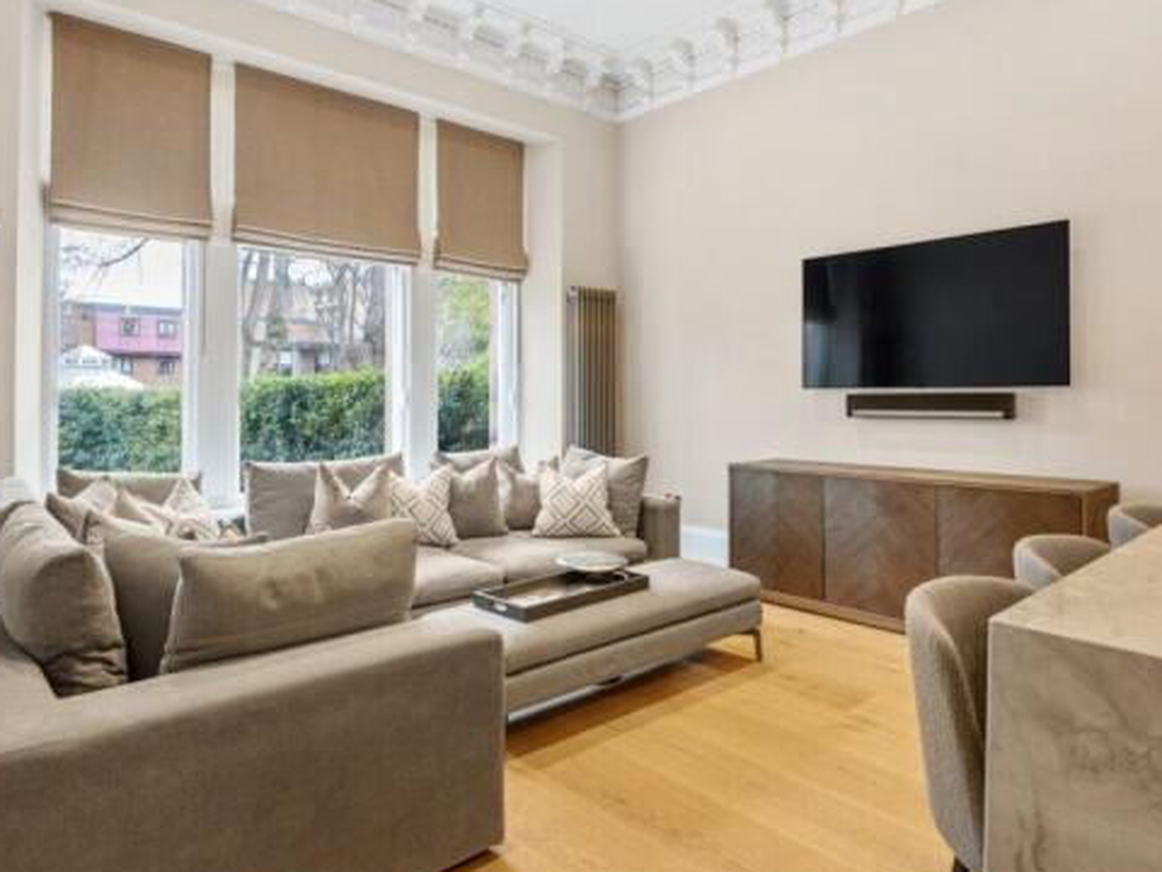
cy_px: 428
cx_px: 527
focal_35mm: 21
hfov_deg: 78.8
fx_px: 705
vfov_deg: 63.4
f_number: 8
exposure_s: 1/1.67
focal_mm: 16
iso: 400
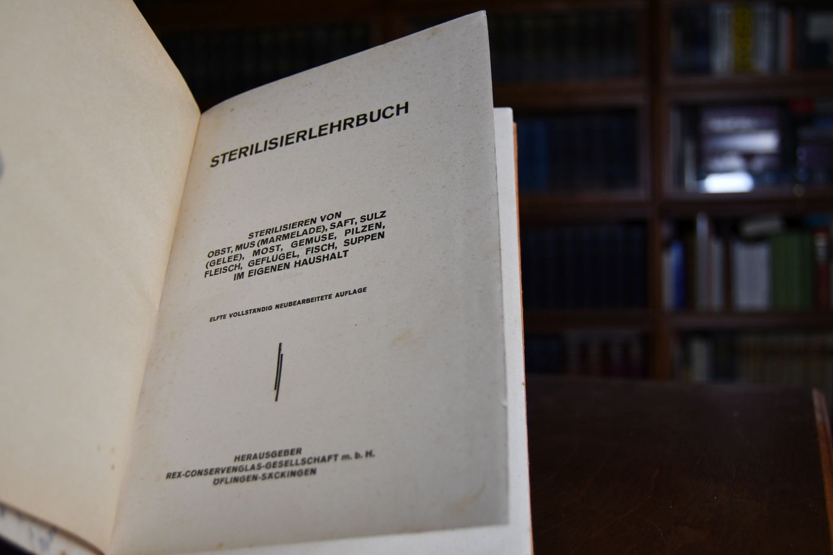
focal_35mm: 36
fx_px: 833
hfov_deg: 53.1
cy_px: 278
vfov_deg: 36.9
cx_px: 416
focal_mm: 24
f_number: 3.8
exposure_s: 1/125
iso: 900
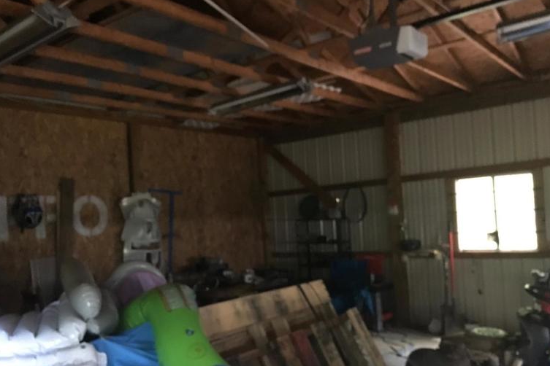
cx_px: 278
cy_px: 205
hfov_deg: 60.3
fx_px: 474
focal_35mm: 31
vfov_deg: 42.3
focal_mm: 4.15
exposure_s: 1/15
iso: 640
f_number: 2.2
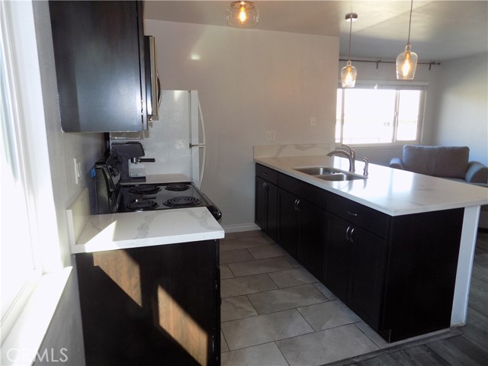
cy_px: 183
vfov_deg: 58.9
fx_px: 324
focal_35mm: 23
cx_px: 244
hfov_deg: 73.9
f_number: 3.1
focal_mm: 4
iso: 140
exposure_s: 1/30
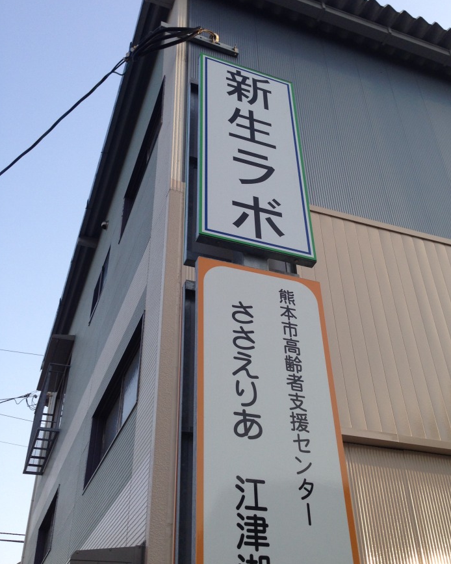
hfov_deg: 39.1
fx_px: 634
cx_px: 244
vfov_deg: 47.9
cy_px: 264
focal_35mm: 38
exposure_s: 1/390
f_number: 2.4
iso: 50
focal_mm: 4.12
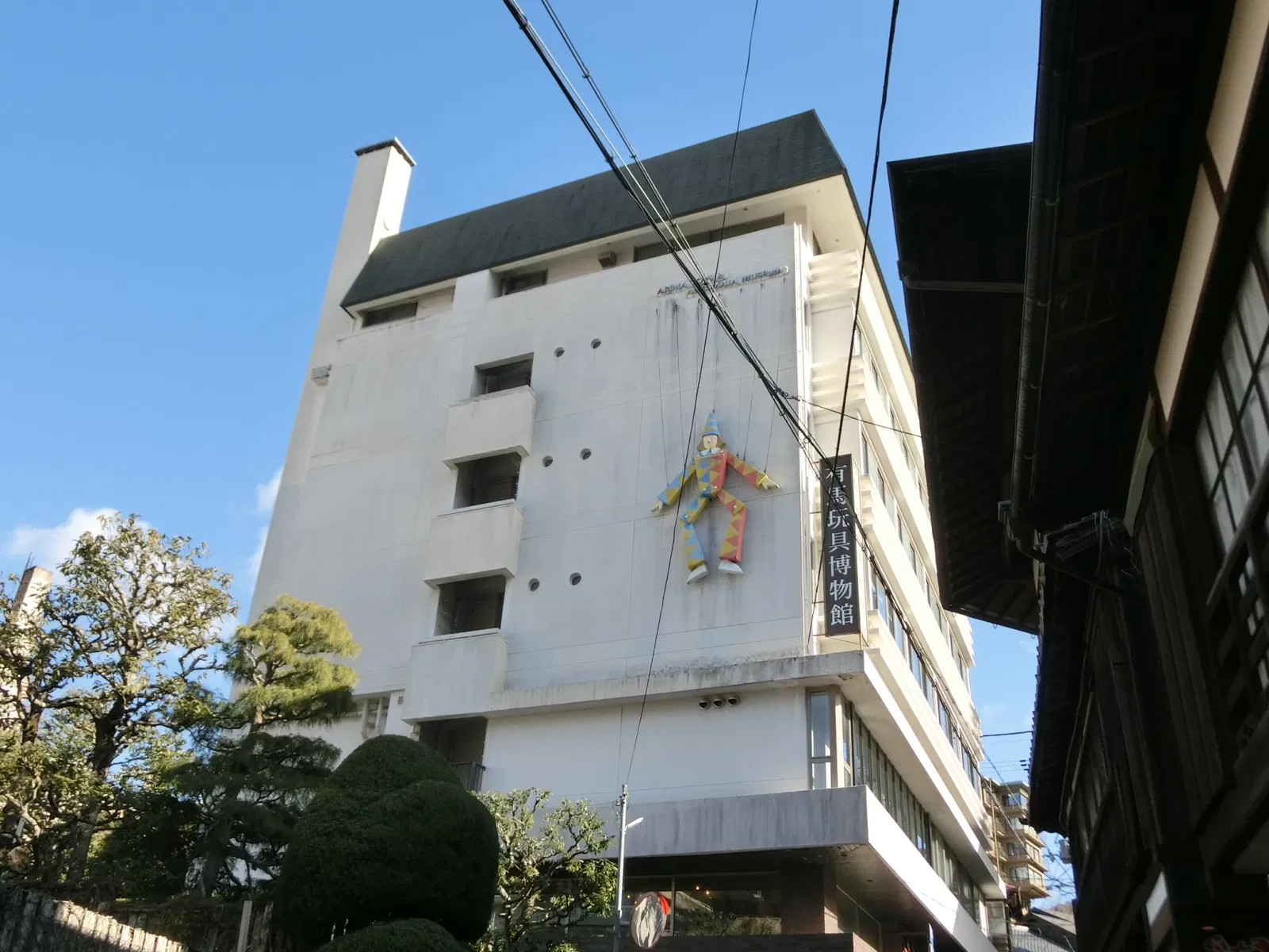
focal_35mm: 33
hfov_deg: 55.4
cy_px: 476
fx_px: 1210
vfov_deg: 42.9
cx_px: 634
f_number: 3.7
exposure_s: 1/500
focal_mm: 5.93
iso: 80
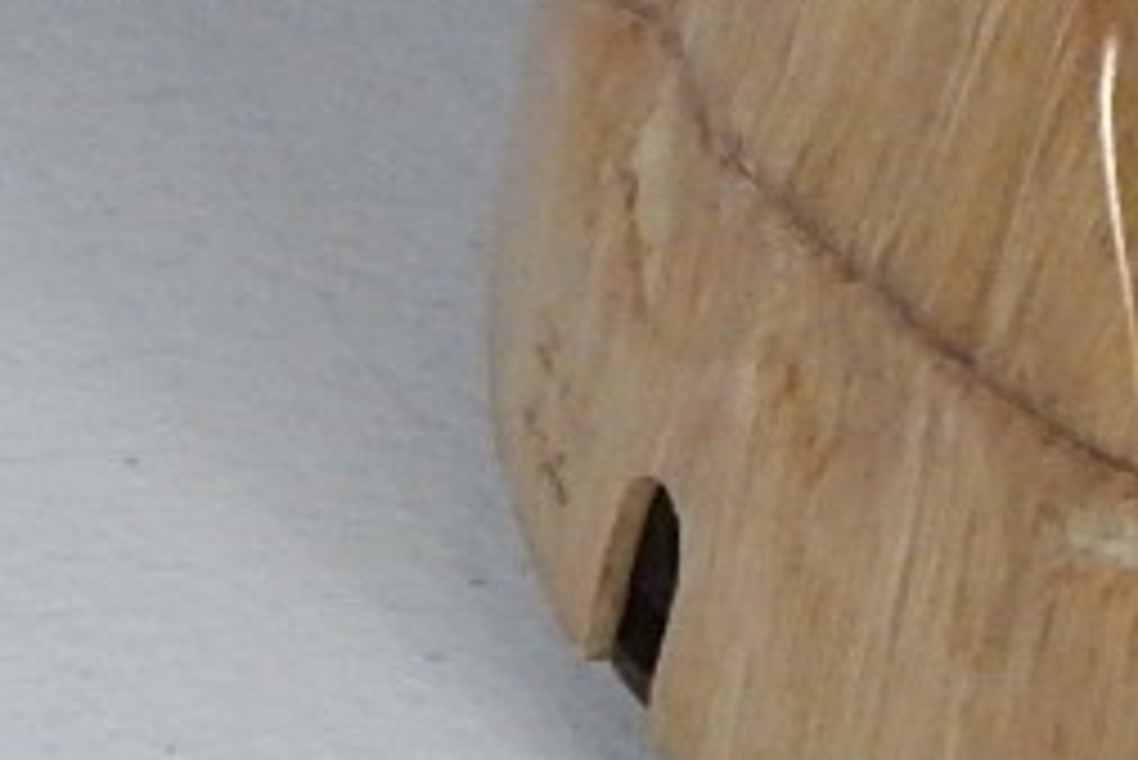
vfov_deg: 4.7
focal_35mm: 283
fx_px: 8951
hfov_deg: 7.3
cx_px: 792
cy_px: -1147
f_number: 3.6
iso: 400
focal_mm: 7.7
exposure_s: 1/100
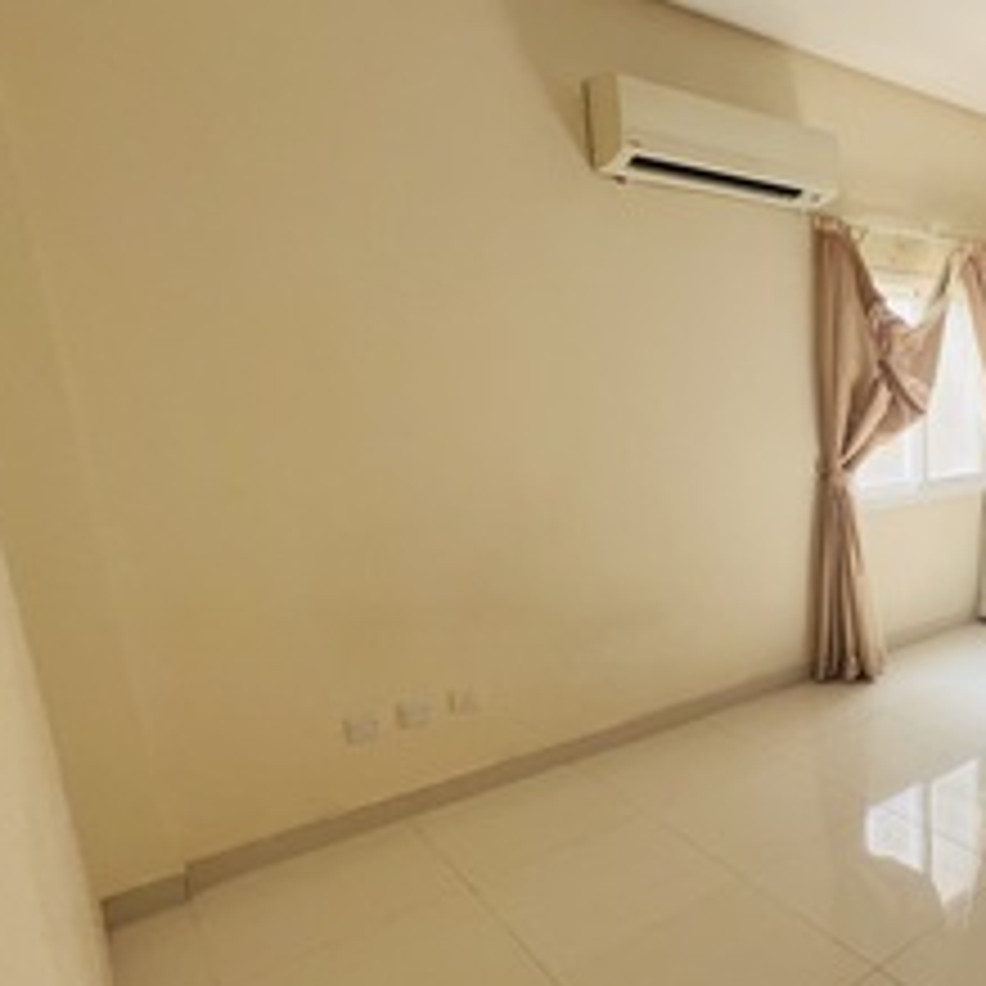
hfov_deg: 54.6
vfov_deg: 64.8
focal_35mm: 24
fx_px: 773
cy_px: 556
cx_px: 925
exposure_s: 1/99
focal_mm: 1.57
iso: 50
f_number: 1.8
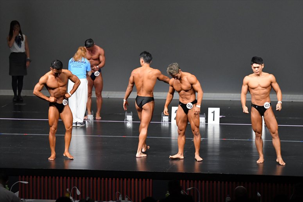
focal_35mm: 183
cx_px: 152
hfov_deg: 11.2
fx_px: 1540
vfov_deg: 7.5
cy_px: 101
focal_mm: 122
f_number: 5.6
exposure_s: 1/400
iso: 5000
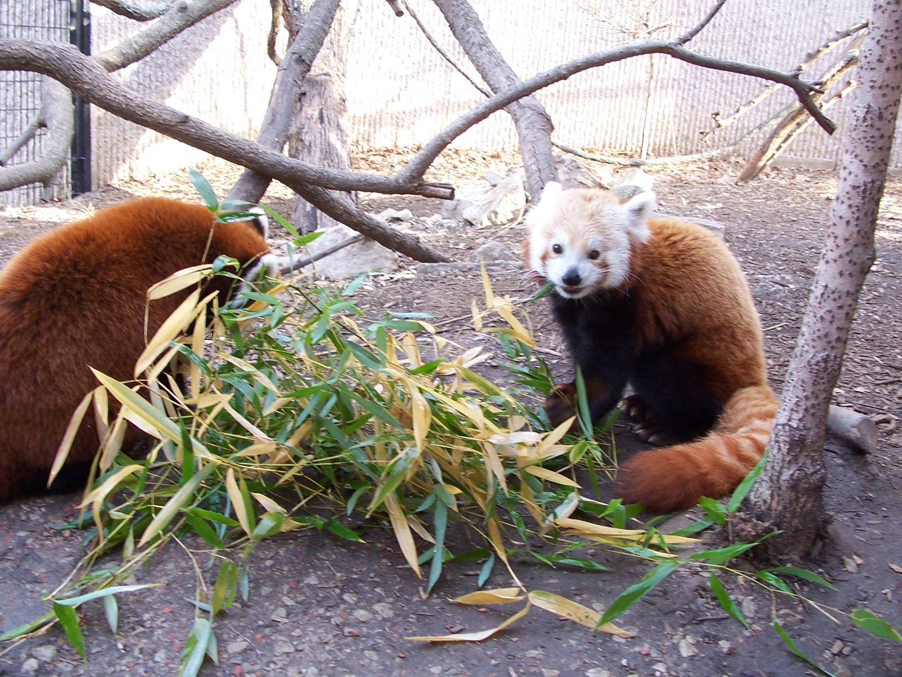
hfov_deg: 52.6
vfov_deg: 40.7
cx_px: 451
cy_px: 338
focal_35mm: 35
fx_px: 912
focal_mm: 6
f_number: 2.8
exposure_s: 1/30
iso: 100
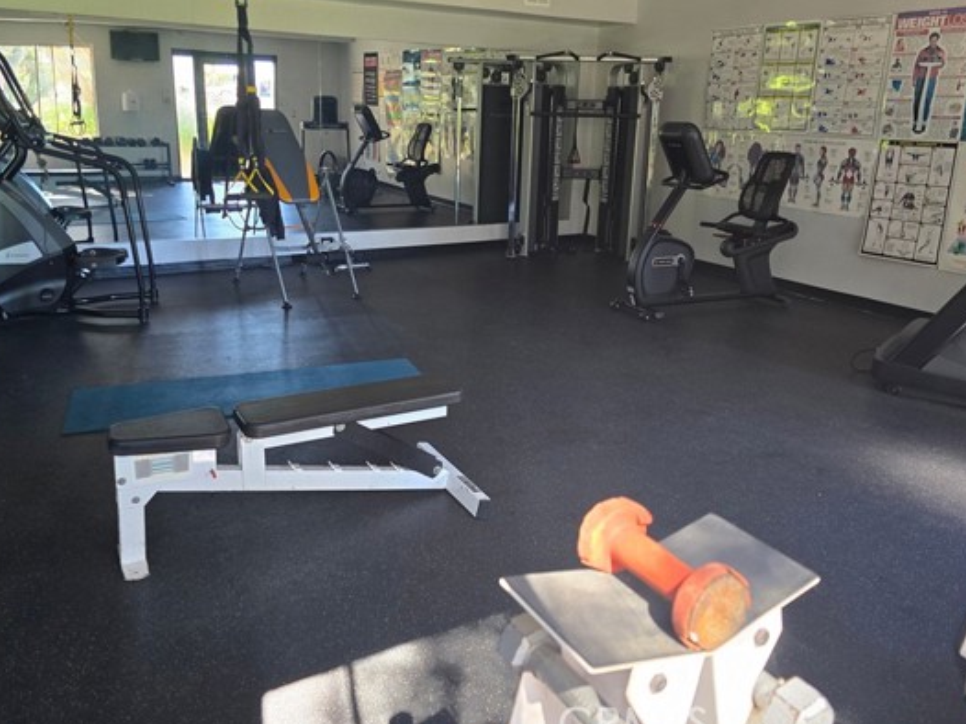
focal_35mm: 28
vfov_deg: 49.5
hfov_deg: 63.5
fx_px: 781
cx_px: 476
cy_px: 309
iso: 250
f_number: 1.7
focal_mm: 6.3
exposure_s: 1/120
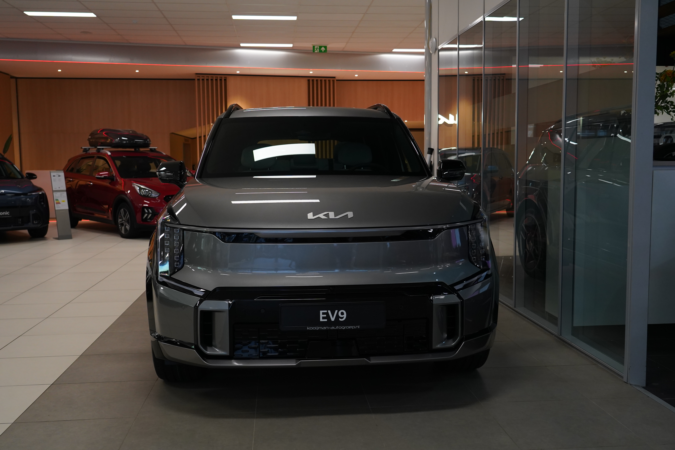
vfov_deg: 38.9
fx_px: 637
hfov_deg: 55.8
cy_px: 225
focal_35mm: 34
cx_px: 338
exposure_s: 1/60
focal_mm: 34
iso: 2000
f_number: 4.5
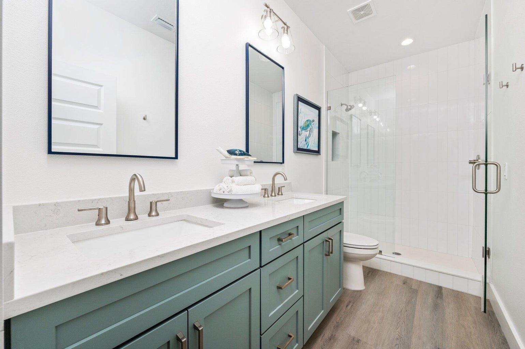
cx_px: 262
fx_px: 204
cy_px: 174
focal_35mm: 14
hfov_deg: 104.3
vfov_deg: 81.1
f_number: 9
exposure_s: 1/60
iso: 320
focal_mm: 14
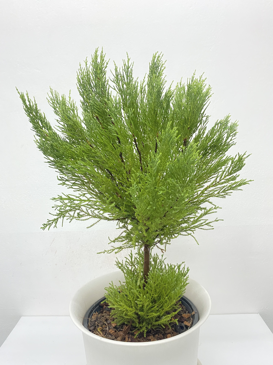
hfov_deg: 53.1
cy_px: 182
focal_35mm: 26
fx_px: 273
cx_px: 136
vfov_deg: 67.3
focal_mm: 4.25
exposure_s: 1/50
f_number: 1.8
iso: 500
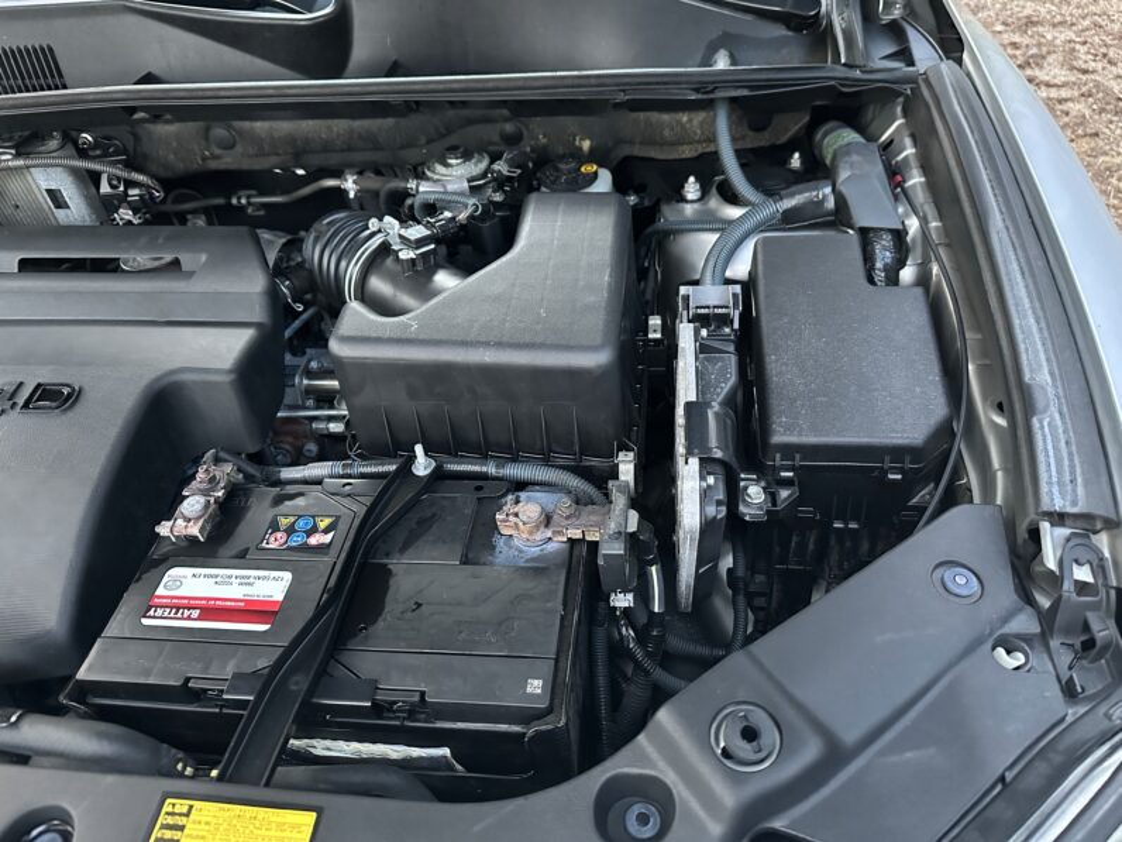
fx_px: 778
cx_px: 561
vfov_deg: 56.8
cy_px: 421
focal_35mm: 24
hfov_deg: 71.6
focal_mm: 6.86
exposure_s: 1/37
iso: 1000
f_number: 1.78
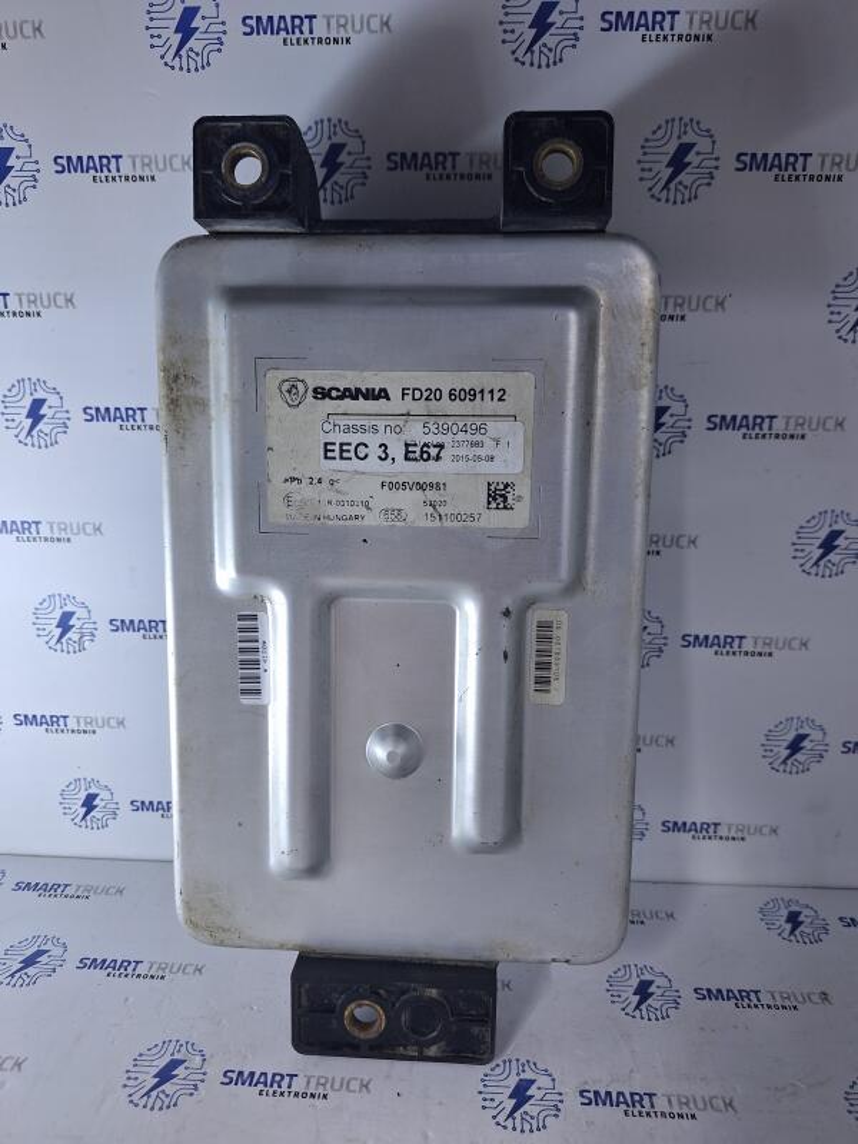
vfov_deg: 73.9
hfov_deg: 58.9
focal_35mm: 23
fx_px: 760
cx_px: 429
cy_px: 572
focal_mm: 5.54
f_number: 1.8
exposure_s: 1/50
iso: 100
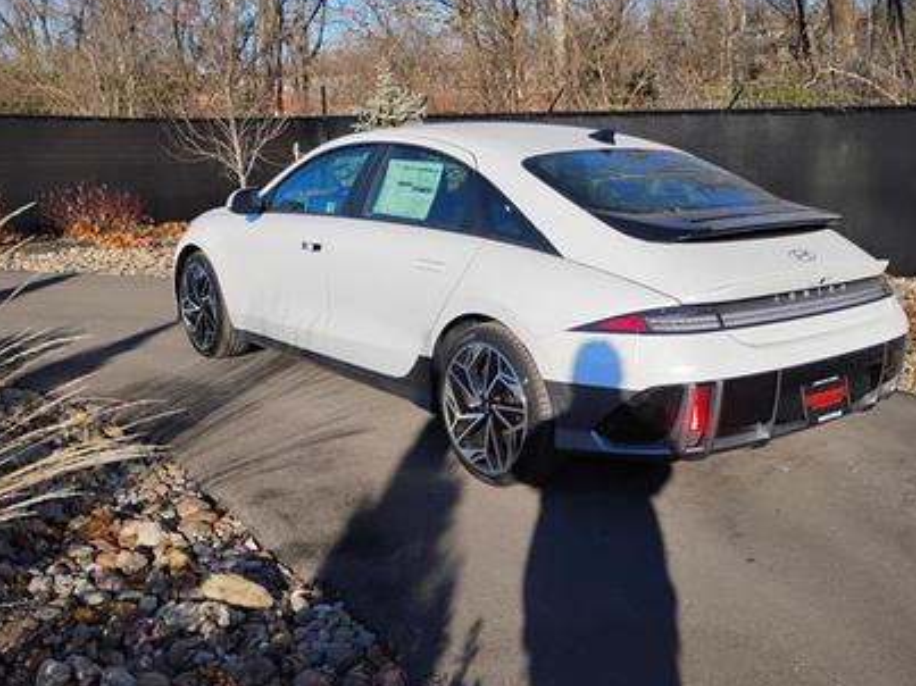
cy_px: 357
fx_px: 926
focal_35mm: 35
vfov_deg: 40.7
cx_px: 527
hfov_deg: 52.4
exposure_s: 1/1250
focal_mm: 4.26
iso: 100
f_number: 1.8
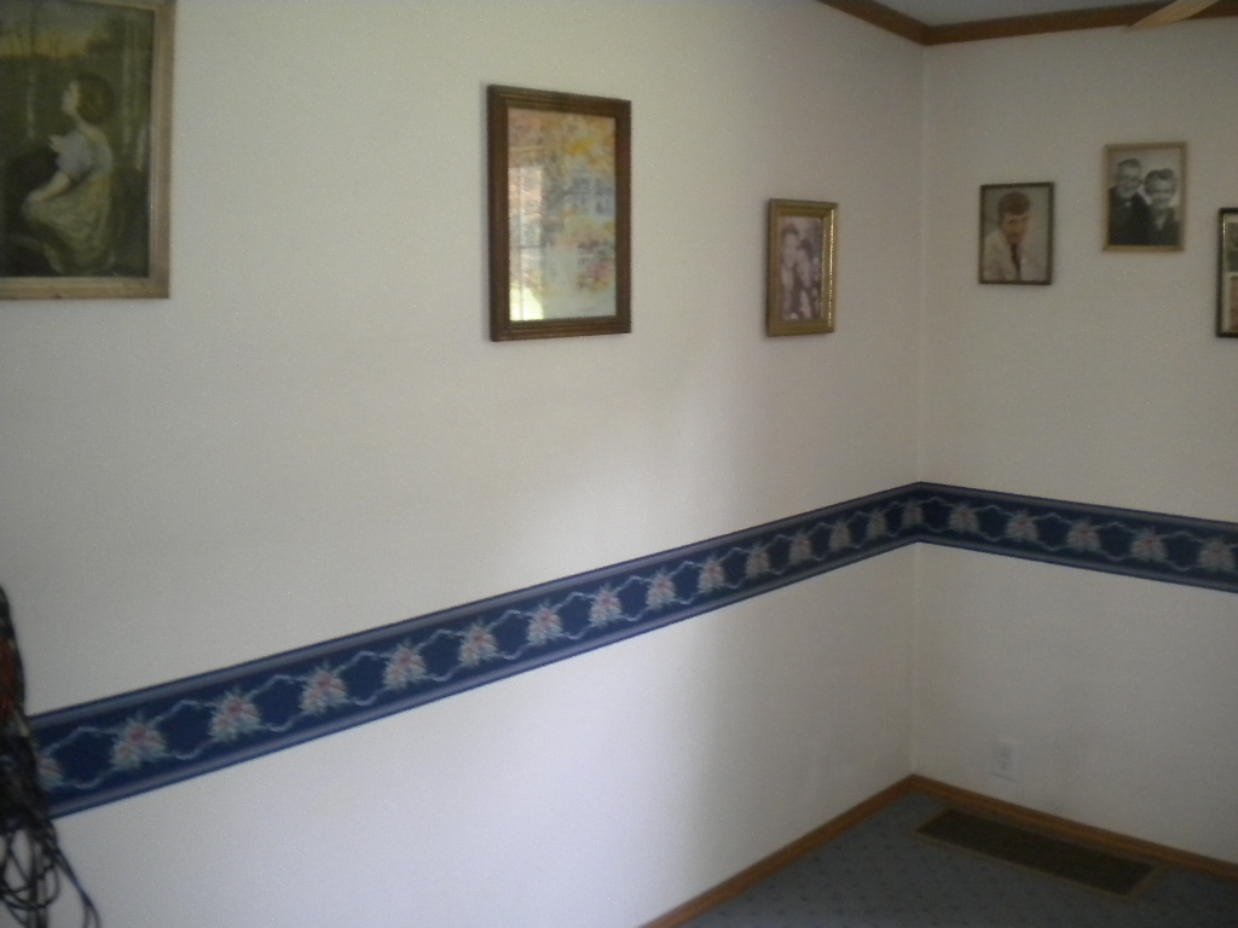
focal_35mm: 35
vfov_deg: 40.7
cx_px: 619
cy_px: 464
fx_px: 1252
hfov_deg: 52.6
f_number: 3.1
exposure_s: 1/39.3
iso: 400
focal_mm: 6.3
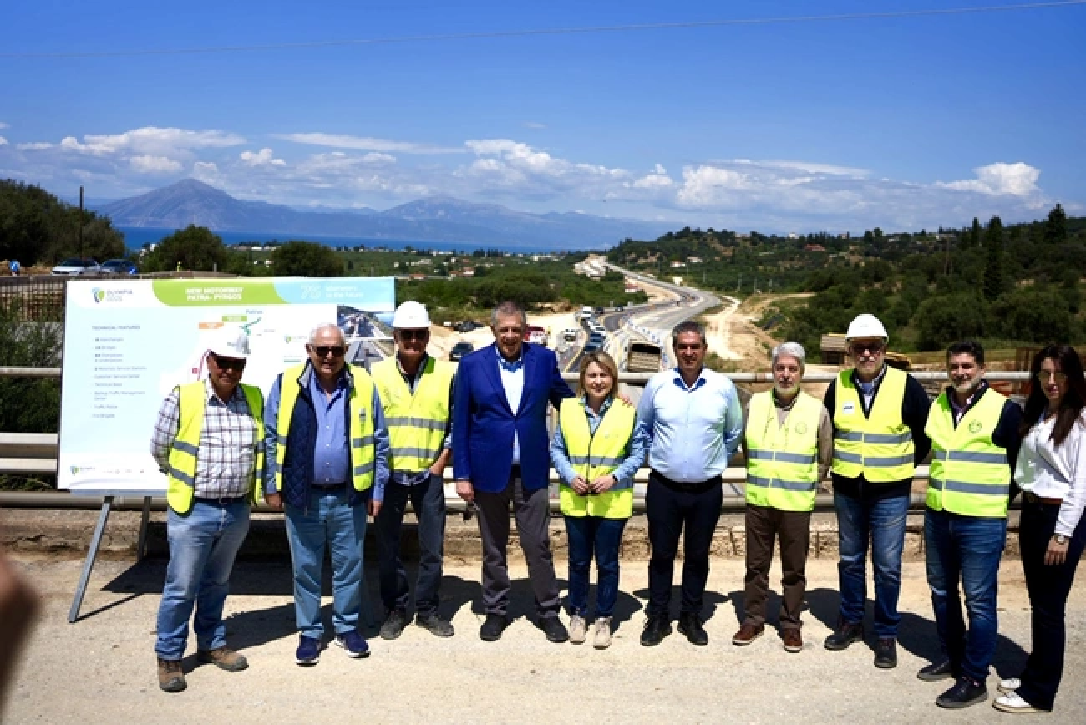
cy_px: 362
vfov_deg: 37.9
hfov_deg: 54.4
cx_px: 543
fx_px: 1056
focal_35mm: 35
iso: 50
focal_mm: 35
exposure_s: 1/8000
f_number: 2.2
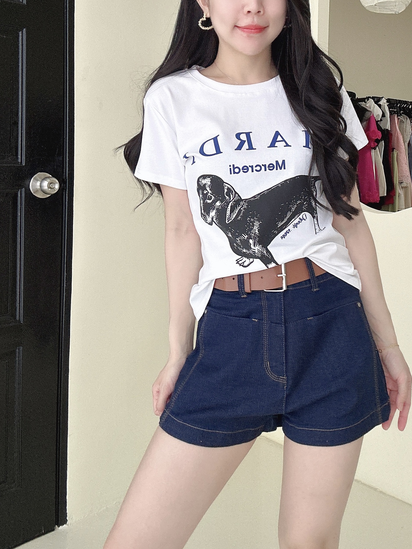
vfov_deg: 56.5
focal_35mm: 32
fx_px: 508
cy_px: 226
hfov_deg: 43.7
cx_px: 264
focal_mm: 2.69
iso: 80
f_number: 1.9
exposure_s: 1/68
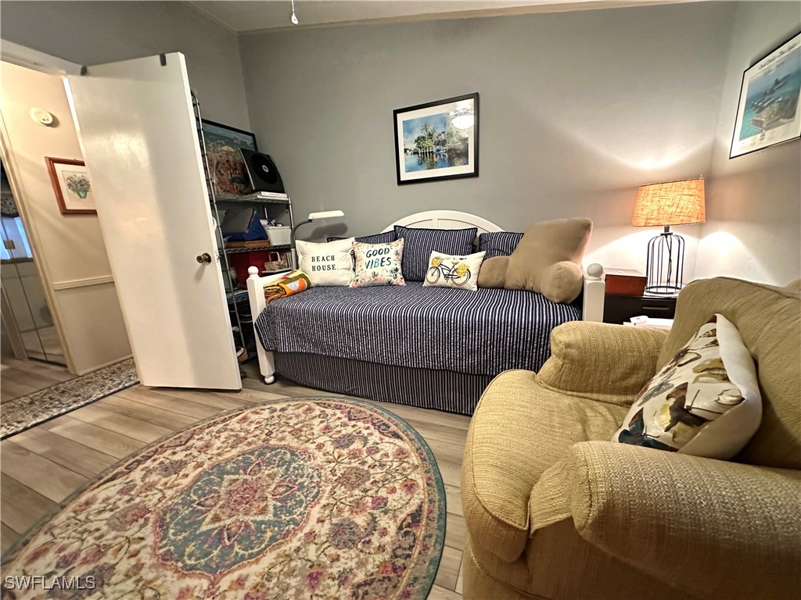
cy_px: 300
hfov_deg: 102.1
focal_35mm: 14
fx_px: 324
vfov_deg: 85.7
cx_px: 400
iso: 1000
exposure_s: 1/40
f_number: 2.2
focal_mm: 2.22
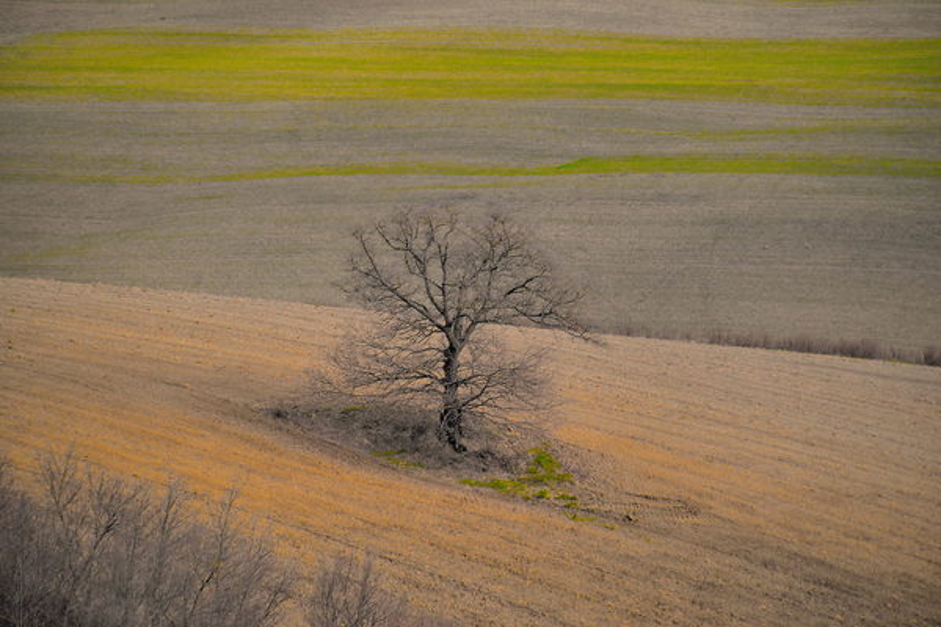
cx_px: 470
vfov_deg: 6.9
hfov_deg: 10.3
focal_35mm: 200
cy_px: 314
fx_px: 5227
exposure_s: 1/200
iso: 100
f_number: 3.2
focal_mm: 200
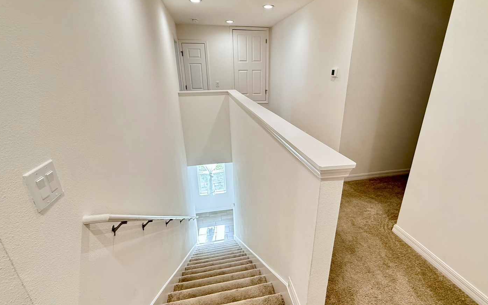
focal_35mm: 17
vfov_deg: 68.0
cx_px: 257
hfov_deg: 94.3
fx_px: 226
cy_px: 155
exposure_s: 1/120
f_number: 2.2
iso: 400
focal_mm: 2.22
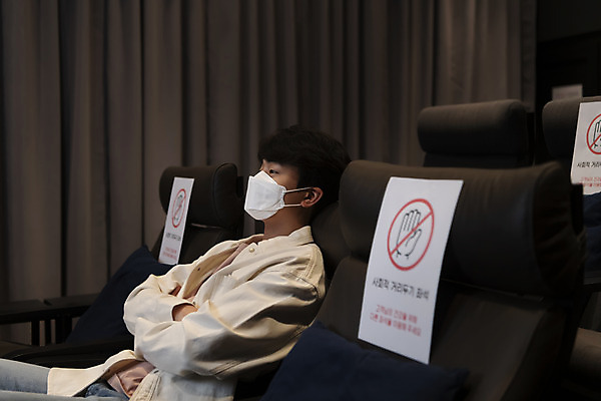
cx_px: 300
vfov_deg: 27.0
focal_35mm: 50
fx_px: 835
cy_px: 200
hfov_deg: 39.6
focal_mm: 50
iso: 1250
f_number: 2.8
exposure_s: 1/100
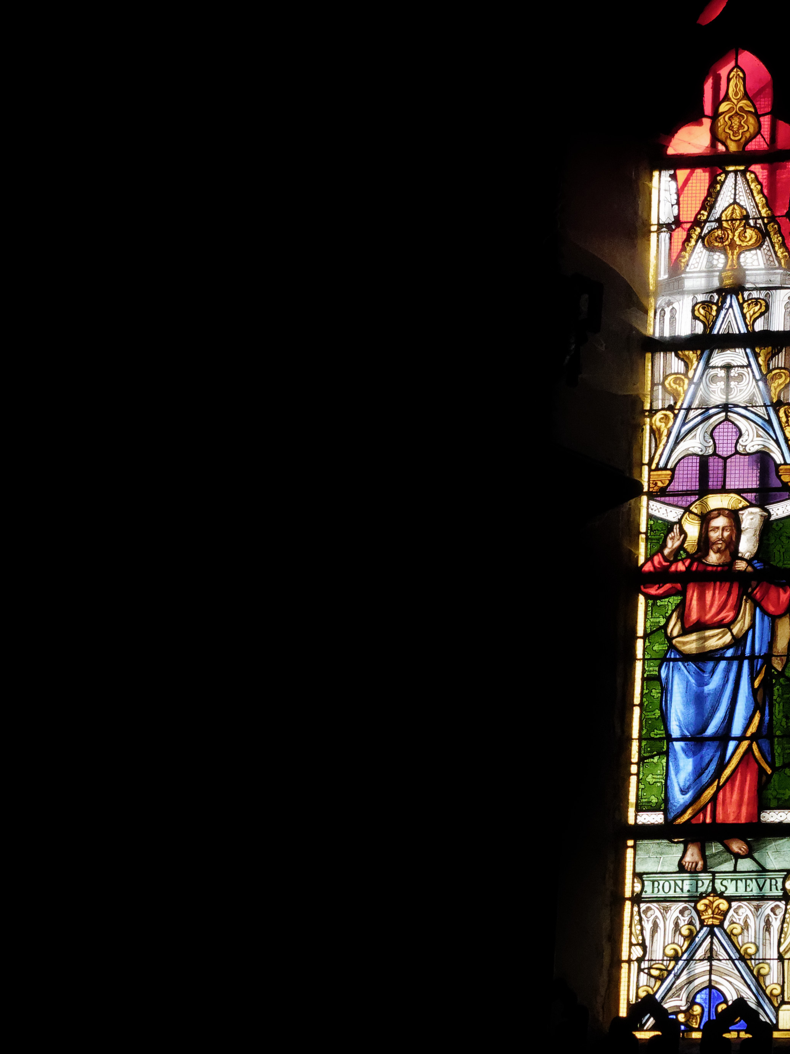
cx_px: 651
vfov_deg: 18.5
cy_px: 913
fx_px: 3195
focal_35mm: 105
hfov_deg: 14.0
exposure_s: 1/160
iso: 3200
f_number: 3.5
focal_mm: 26
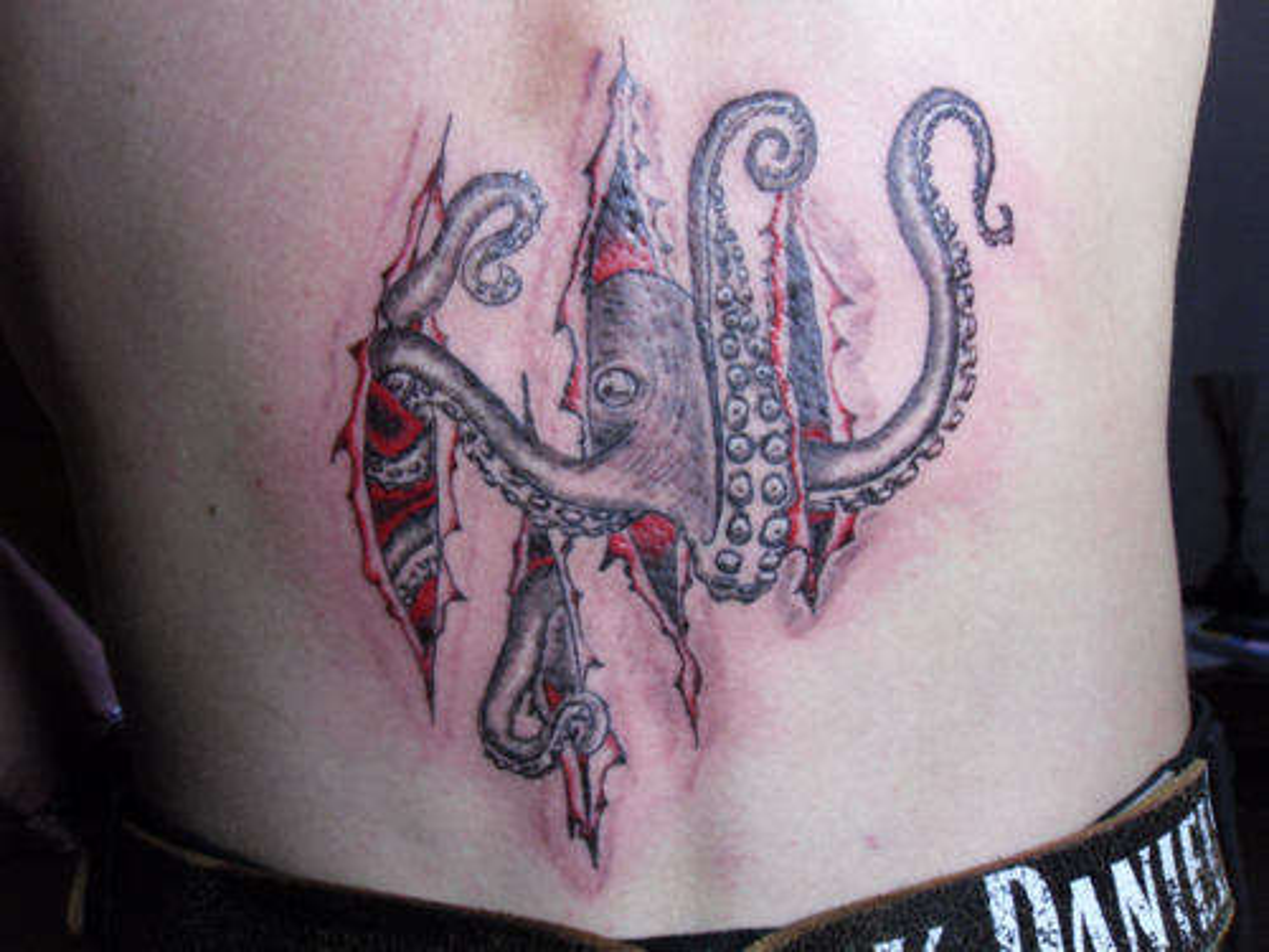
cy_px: 476
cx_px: 634
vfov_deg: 32.2
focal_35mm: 45
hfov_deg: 42.1
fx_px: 1650
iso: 200
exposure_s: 1/22
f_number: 3.5
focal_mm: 6.3
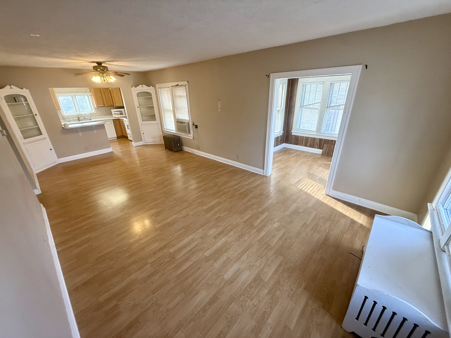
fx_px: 182
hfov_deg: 102.1
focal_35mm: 14
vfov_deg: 85.7
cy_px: 169
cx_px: 226
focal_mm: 2.22
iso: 200
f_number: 2.2
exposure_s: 1/60
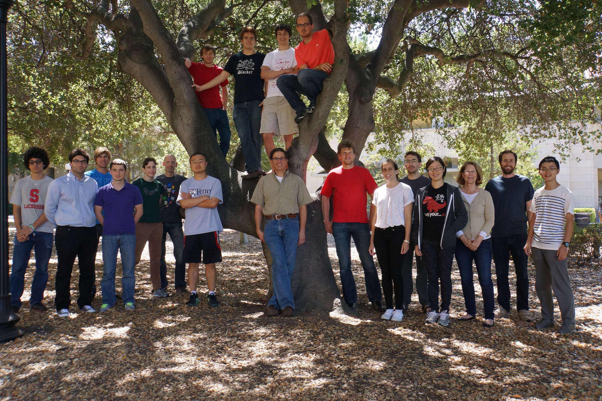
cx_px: 287
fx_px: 585
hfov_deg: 54.4
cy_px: 191
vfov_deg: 37.8
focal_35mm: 35
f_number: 8
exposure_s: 1/250
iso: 800
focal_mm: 22.3
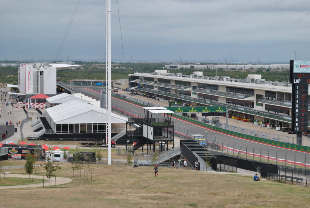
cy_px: 104
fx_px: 711
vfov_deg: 16.6
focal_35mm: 82
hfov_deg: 24.6
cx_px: 155
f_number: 8
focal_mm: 55
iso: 100
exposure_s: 1/250
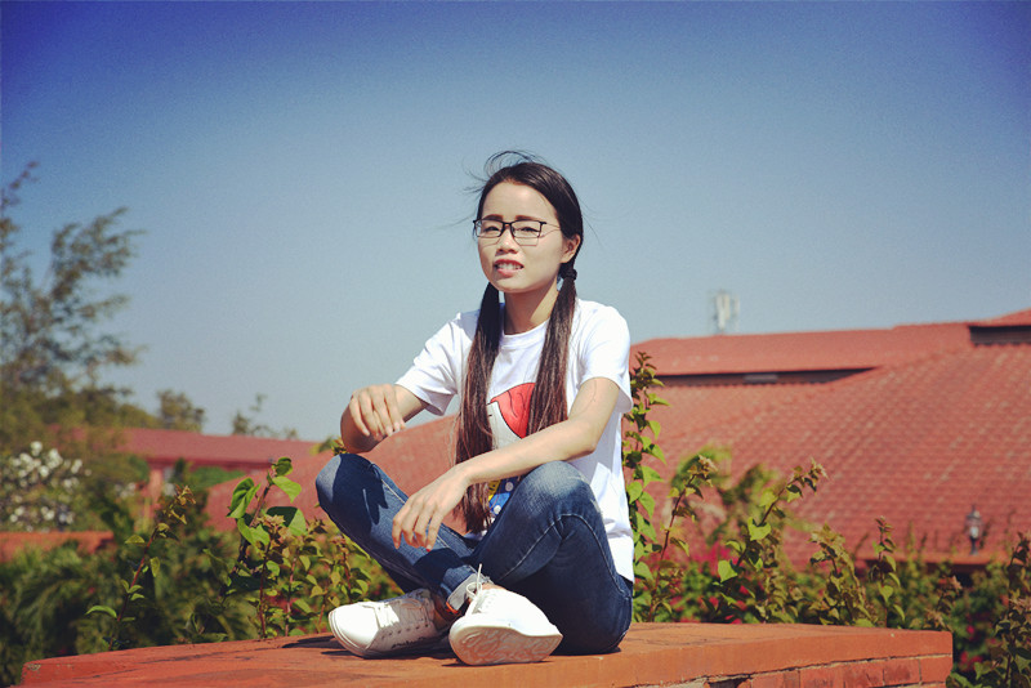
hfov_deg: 30.5
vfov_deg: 20.6
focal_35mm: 66
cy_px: 344
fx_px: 1891
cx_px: 516
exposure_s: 1/500
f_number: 5.6
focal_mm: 66
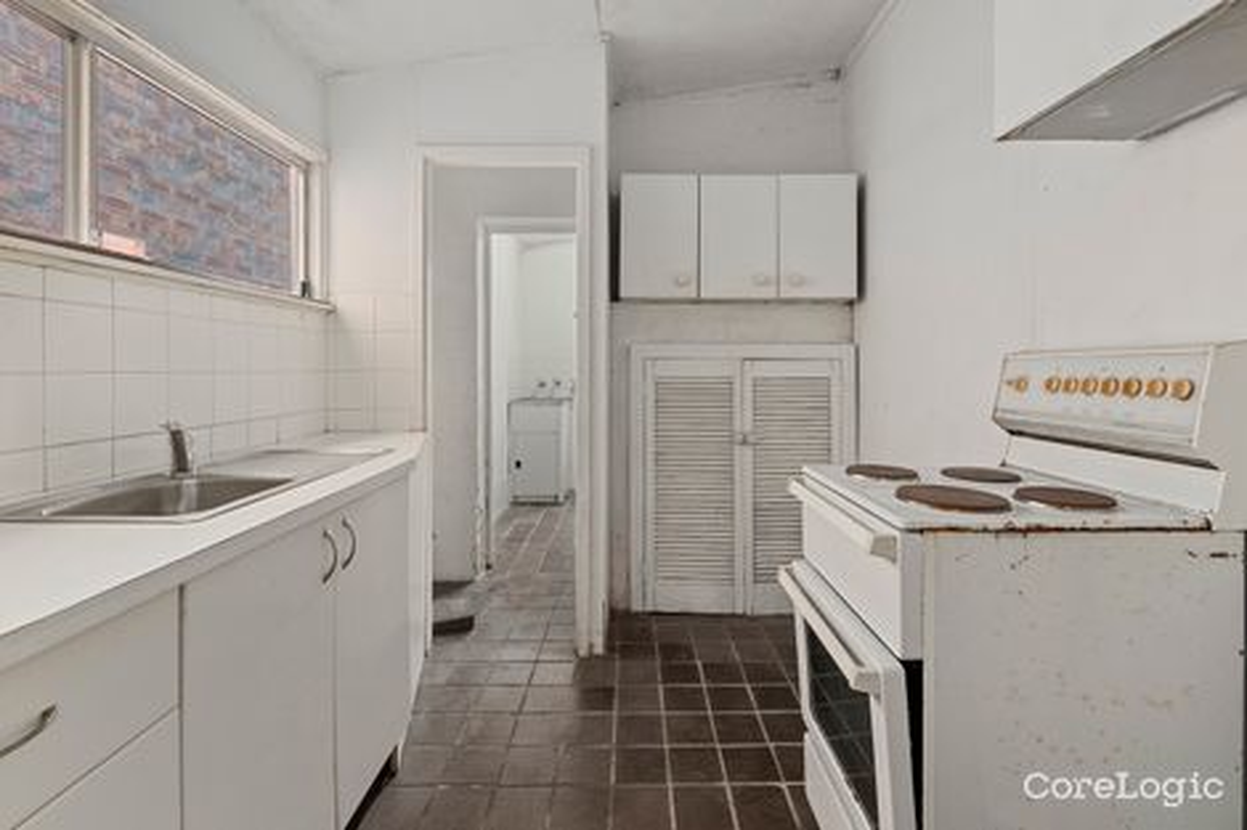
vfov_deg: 77.3
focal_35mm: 15
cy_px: 415
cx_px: 624
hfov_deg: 100.4
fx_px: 519
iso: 400
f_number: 7.1
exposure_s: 2.5
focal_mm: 15
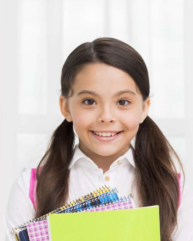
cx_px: 154
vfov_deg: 14.2
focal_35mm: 134
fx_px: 957
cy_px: 220
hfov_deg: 11.5
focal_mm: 50
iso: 200
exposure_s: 1/160
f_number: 4
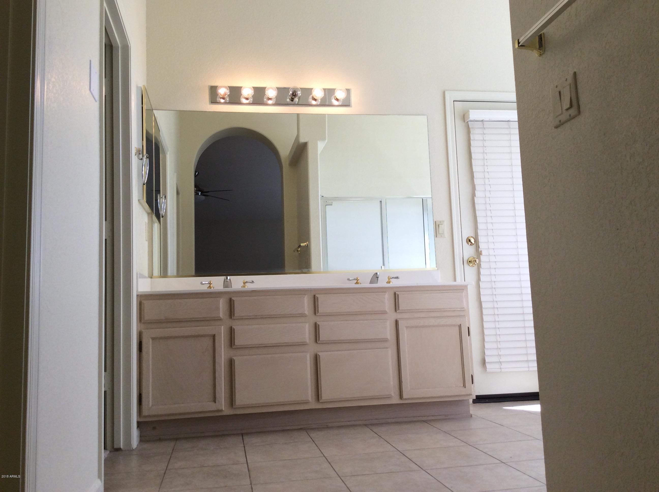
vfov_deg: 44.1
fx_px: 608
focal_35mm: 32
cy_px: 246
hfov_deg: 56.9
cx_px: 330
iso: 40
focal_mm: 3.3
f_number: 2.4
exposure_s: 1/60
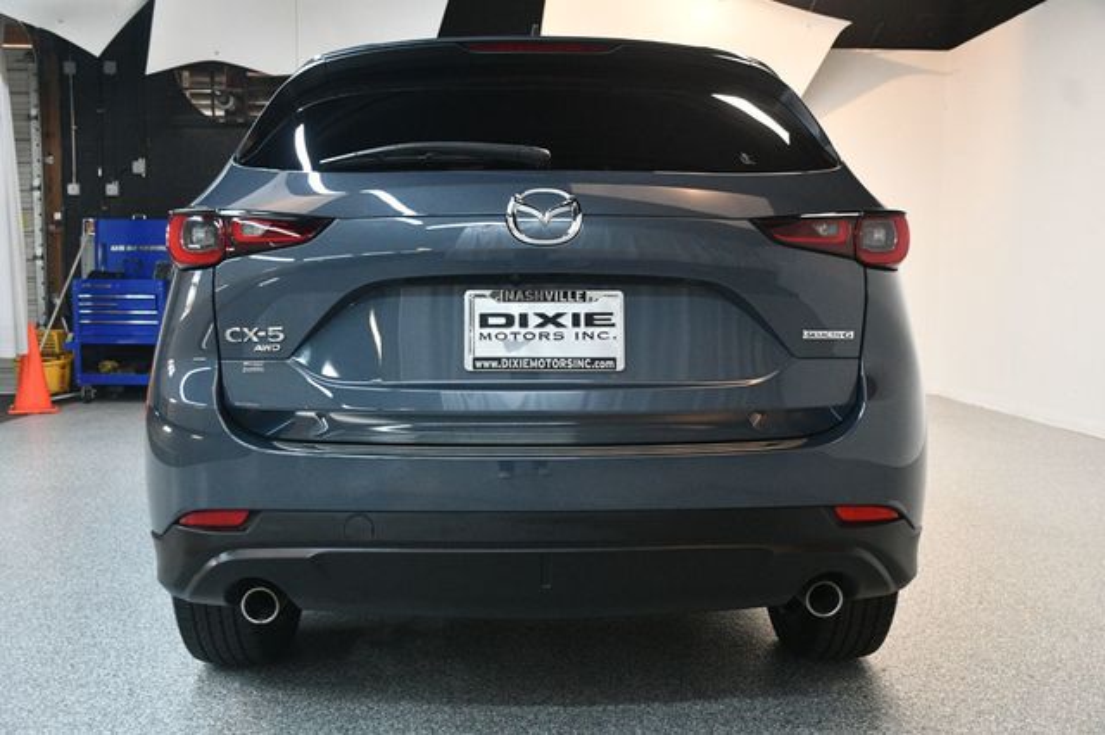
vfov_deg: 38.8
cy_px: 368
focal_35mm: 34
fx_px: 1043
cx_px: 552
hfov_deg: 55.8
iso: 2500
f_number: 3.8
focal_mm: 23
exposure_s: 1/125
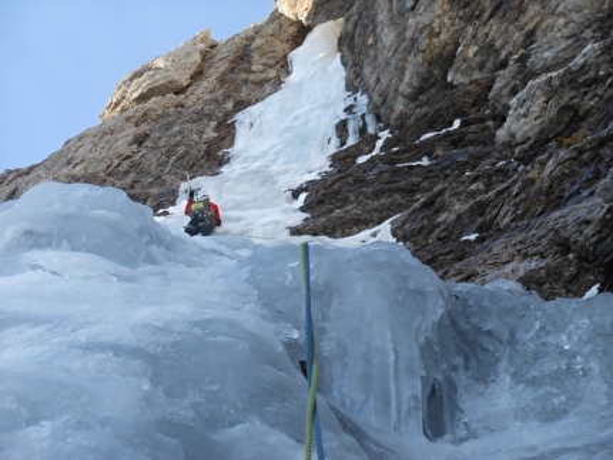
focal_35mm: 146
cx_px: 306
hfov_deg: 13.5
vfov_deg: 10.2
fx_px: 2587
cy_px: 230
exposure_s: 1/100
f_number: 5.2
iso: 80
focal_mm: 26.1
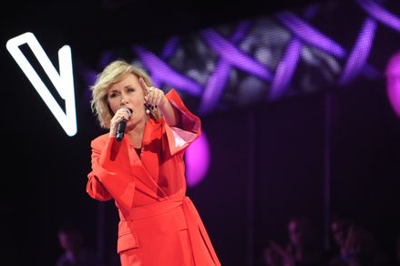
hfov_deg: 10.4
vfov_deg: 7.0
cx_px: 210
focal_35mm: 197
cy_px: 161
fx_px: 2187
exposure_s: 1/200
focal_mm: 135
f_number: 3.2
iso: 2500
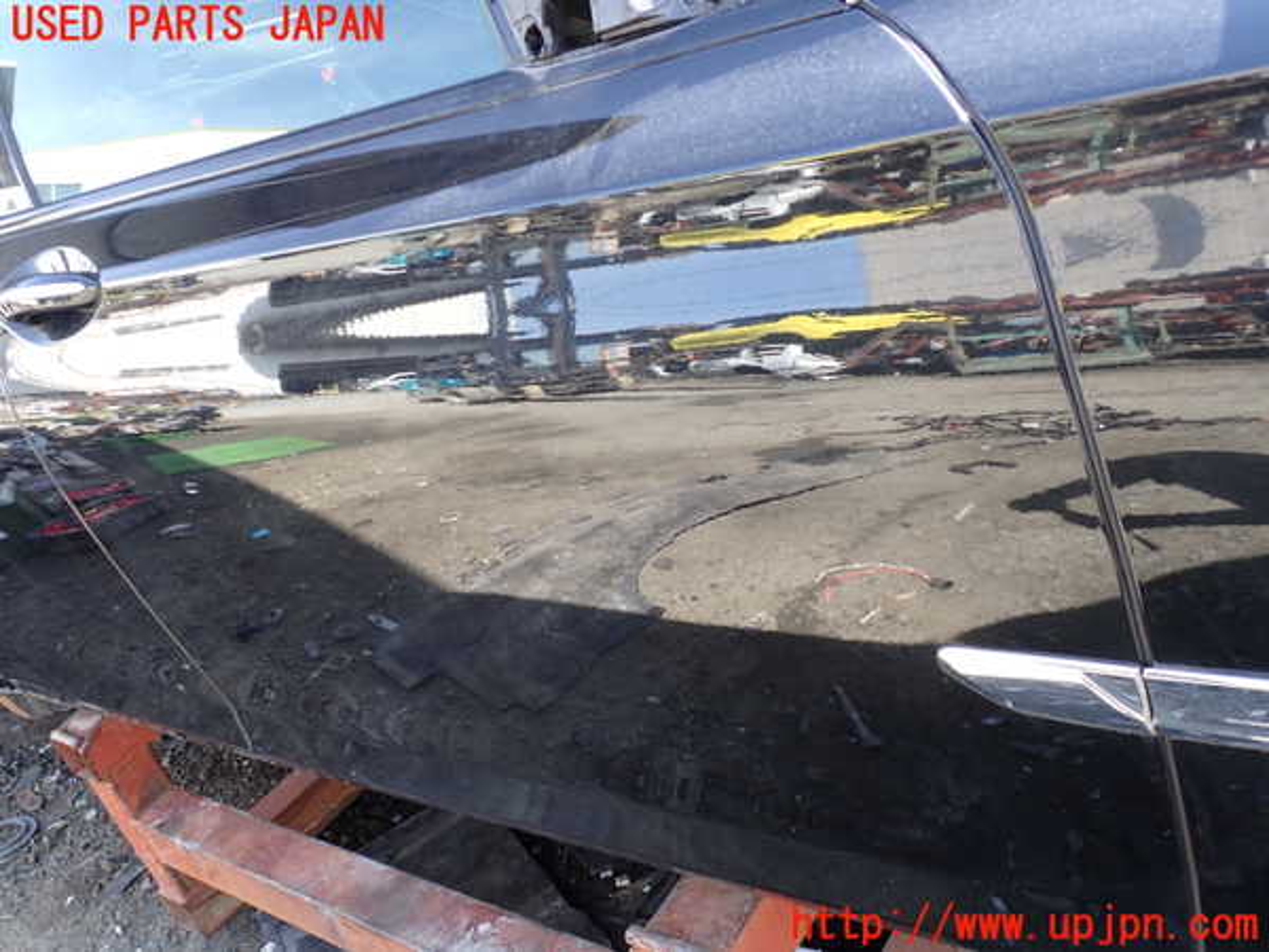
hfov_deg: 60.0
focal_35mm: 30
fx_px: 1100
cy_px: 476
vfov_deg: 46.8
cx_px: 634
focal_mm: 5.4
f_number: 3.2
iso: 100
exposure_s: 1/60
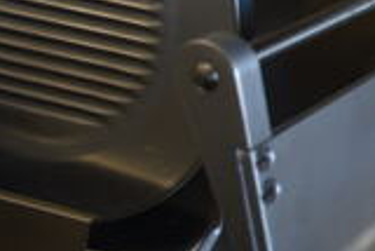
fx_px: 1074
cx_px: 710
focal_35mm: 103
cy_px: -16
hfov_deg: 16.1
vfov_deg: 13.1
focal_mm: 18
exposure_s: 1/30
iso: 280
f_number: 3.5
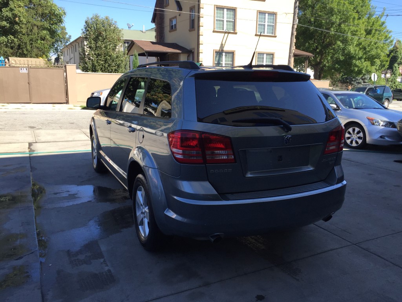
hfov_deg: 61.7
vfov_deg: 48.2
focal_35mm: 29
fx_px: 337
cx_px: 201
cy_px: 151
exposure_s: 1/648
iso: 32
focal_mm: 4.15
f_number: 2.2
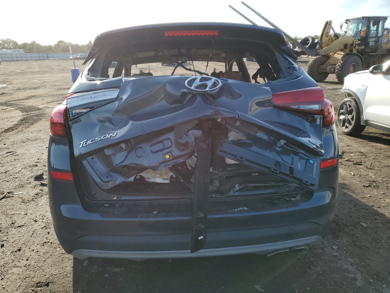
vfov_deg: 53.1
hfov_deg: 67.3
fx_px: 293
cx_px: 195
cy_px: 146
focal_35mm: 26
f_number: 1.5
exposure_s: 1/1429
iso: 50
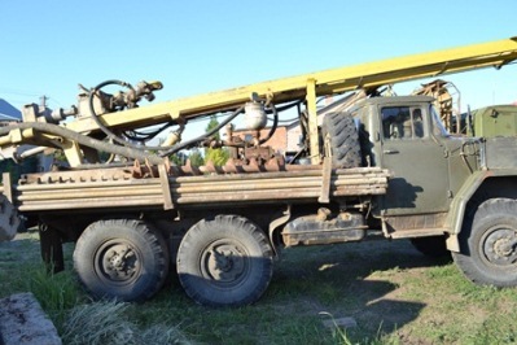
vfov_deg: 47.9
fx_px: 388
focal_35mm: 27
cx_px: 258
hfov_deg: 67.4
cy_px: 172
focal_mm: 18
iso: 140
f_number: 8
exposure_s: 1/125
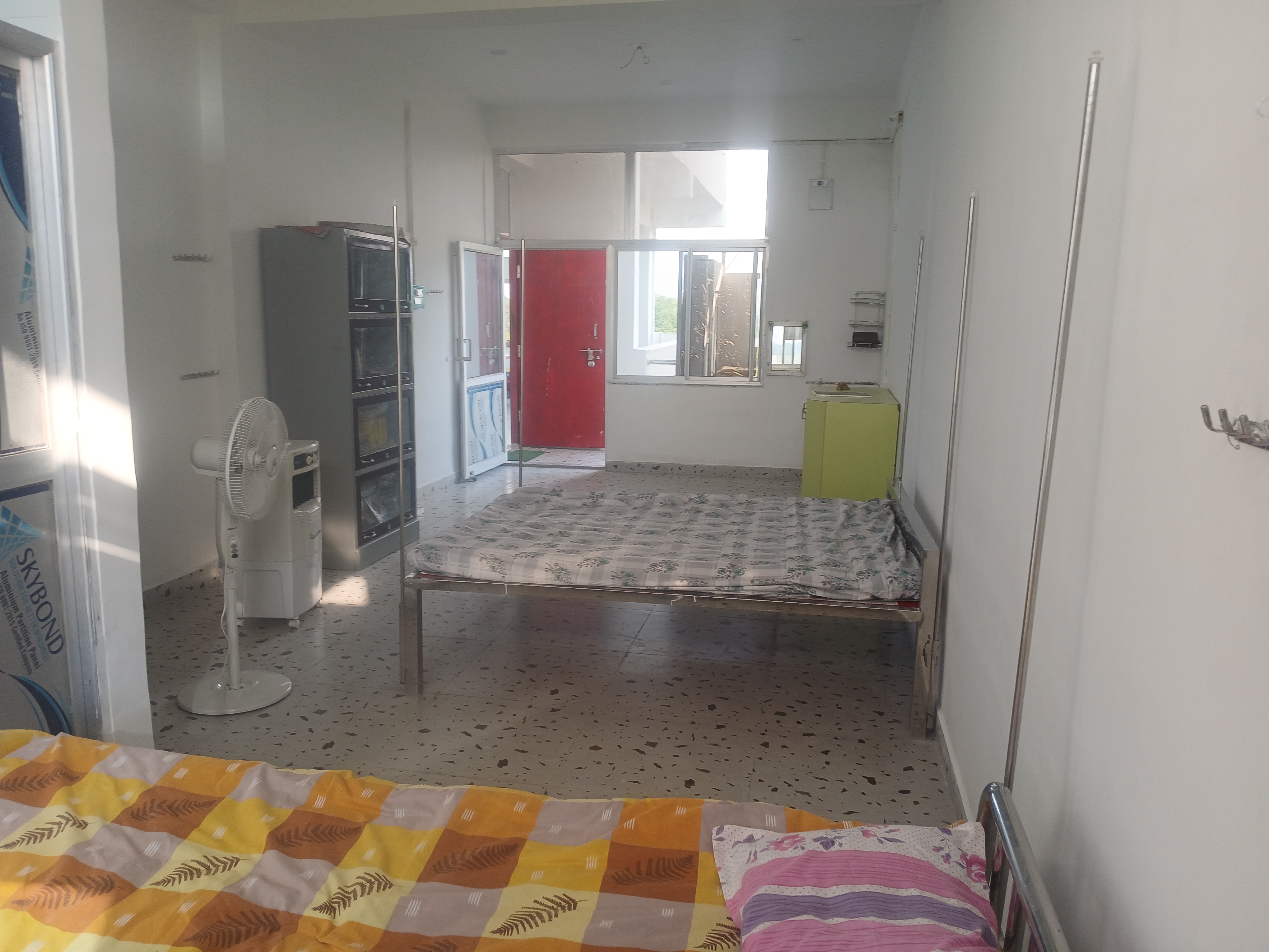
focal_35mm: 26
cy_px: 476
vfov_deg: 53.1
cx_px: 634
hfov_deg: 67.3
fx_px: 953
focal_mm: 3.98
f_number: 1.8
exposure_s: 1/50
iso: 32
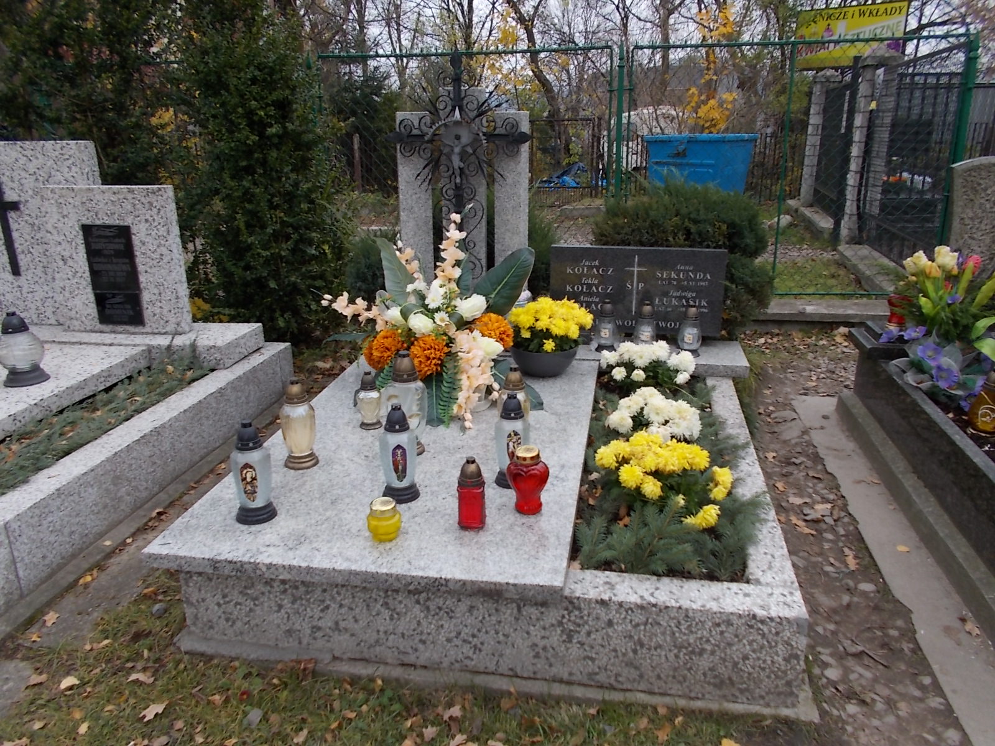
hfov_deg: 67.3
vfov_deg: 53.1
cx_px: 498
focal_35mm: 26
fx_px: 747
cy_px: 373
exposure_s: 1/80
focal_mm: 4.6
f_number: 3.2
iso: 80
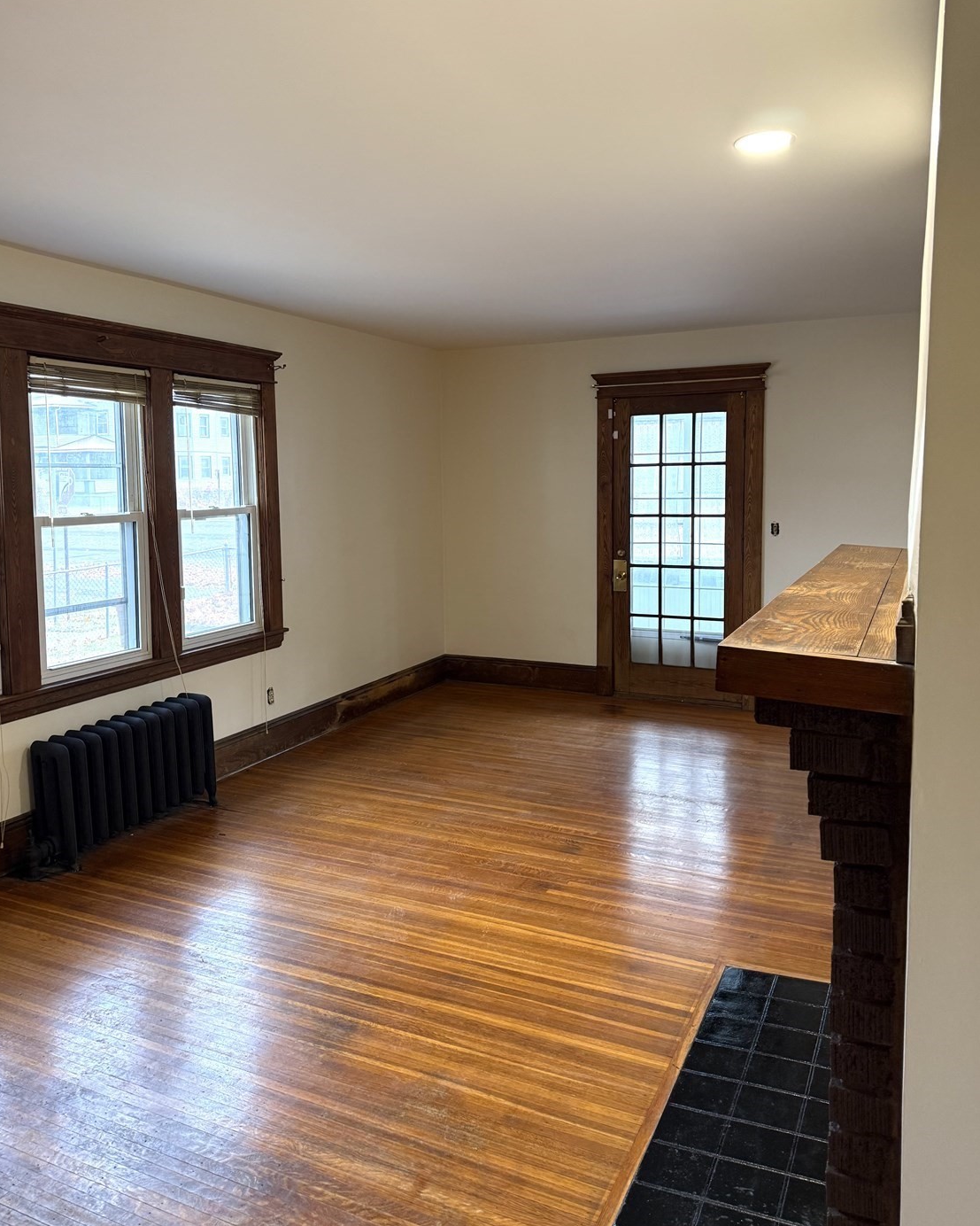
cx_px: 493
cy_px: 547
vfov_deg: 65.9
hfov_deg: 54.9
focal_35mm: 26
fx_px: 943
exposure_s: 1/60
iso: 200
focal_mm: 6.76
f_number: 1.78
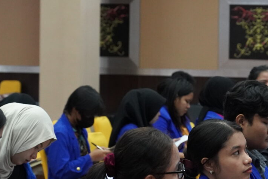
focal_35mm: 200
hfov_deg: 10.1
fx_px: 1489
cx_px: 355
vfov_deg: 6.9
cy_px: 130
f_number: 5.6
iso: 6400
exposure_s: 1/60
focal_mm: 70
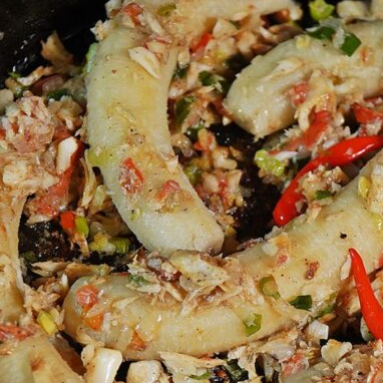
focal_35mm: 140
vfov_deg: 12.4
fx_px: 1752
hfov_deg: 12.5
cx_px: 243
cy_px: 298
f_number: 4
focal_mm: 47
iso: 1600
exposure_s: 1/160
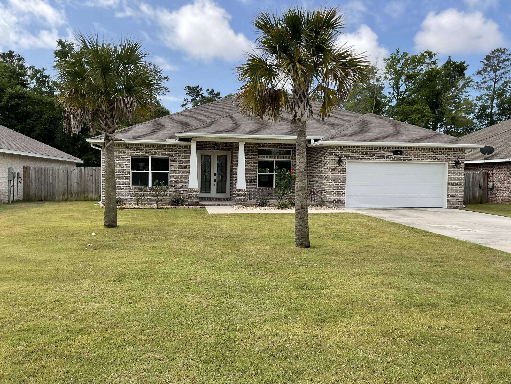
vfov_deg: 48.2
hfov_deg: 61.7
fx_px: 428
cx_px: 256
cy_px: 192
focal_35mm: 29
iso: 16
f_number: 1.8
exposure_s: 1/1076
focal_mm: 3
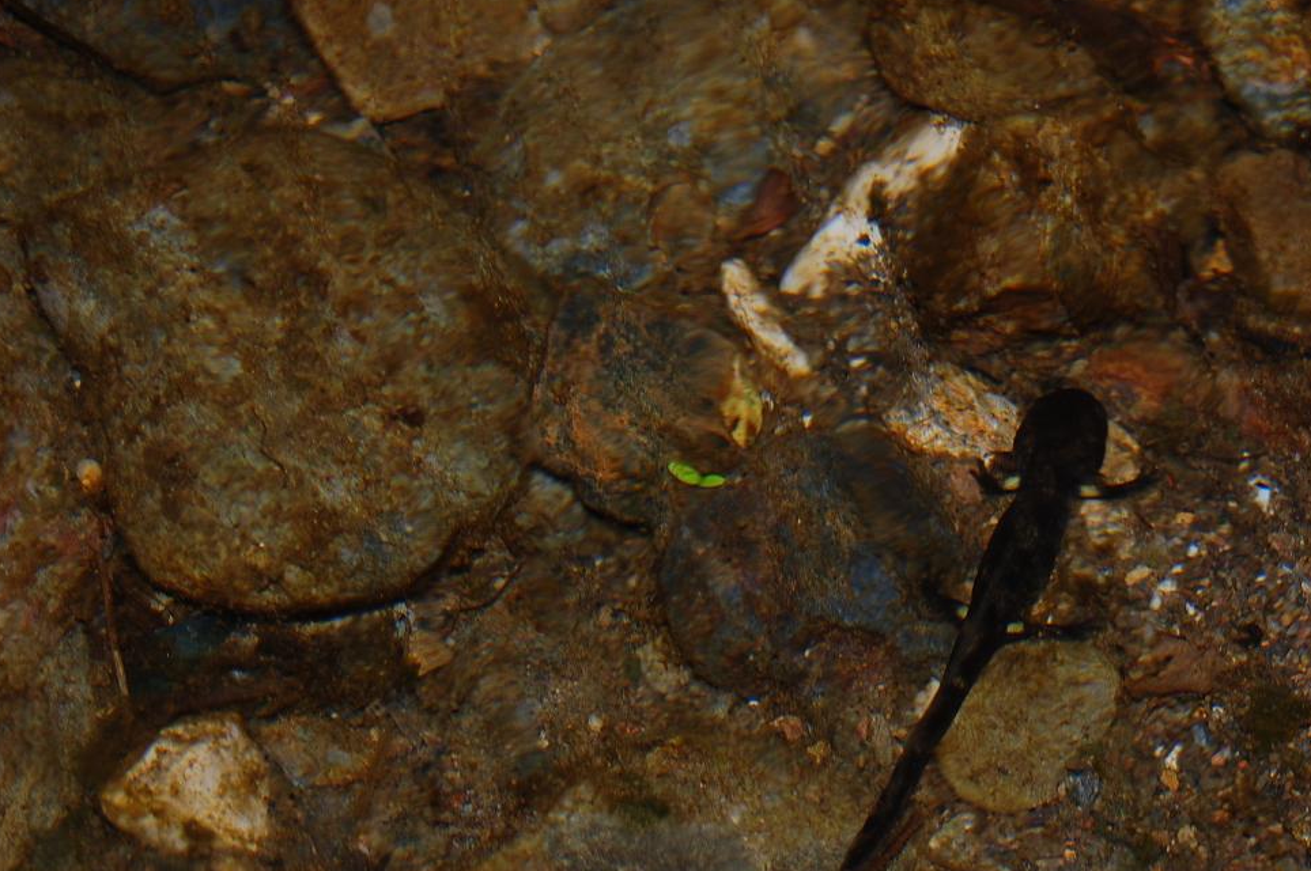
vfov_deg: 10.6
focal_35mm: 129
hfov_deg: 15.8
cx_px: 1016
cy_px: 496
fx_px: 4686
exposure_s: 1/125
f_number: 5.6
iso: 200
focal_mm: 55
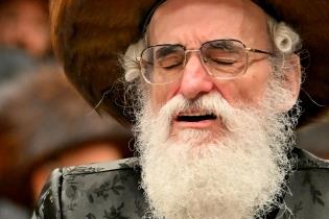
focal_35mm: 595
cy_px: 171
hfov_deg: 3.5
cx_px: 184
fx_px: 5437
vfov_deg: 2.3
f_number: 2.8
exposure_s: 1/200
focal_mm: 122
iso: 400
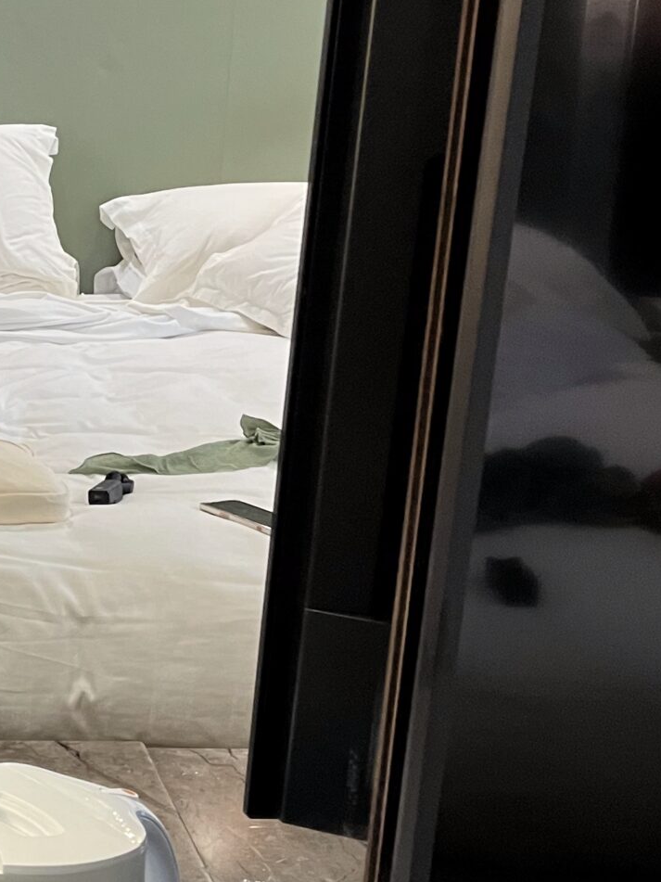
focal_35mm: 70
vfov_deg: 27.7
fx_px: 1783
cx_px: -205
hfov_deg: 19.4
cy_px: 364
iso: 320
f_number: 1.6
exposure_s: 1/50
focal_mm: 5.1
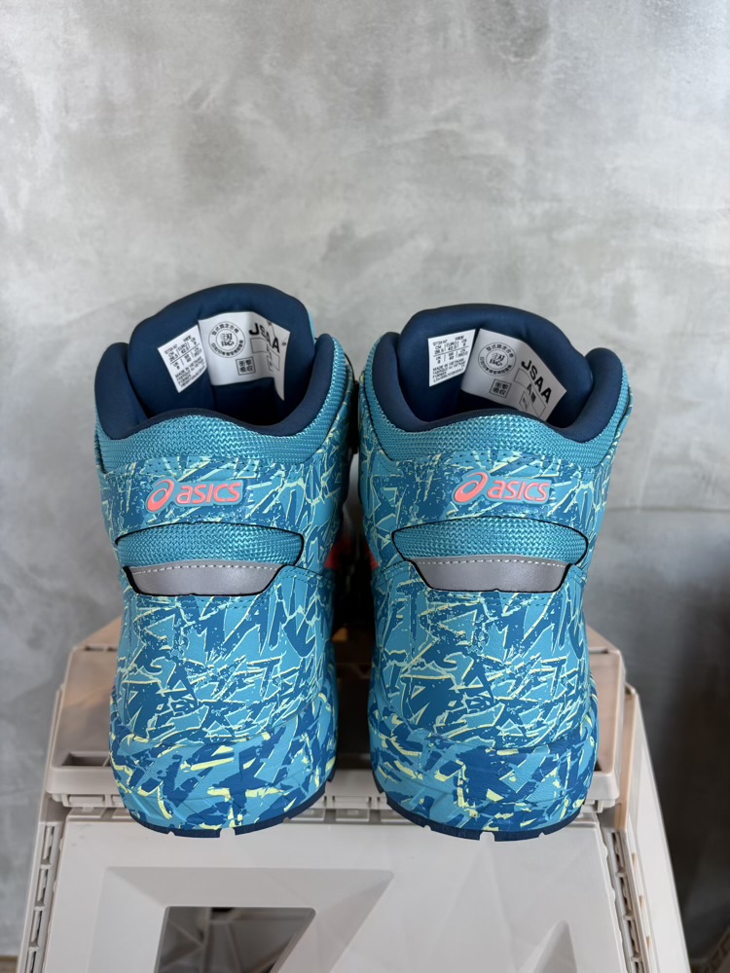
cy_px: 486
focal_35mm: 26
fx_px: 731
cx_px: 365
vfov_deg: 67.3
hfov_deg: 53.1
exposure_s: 1/121
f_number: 1.6
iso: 100
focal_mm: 5.96
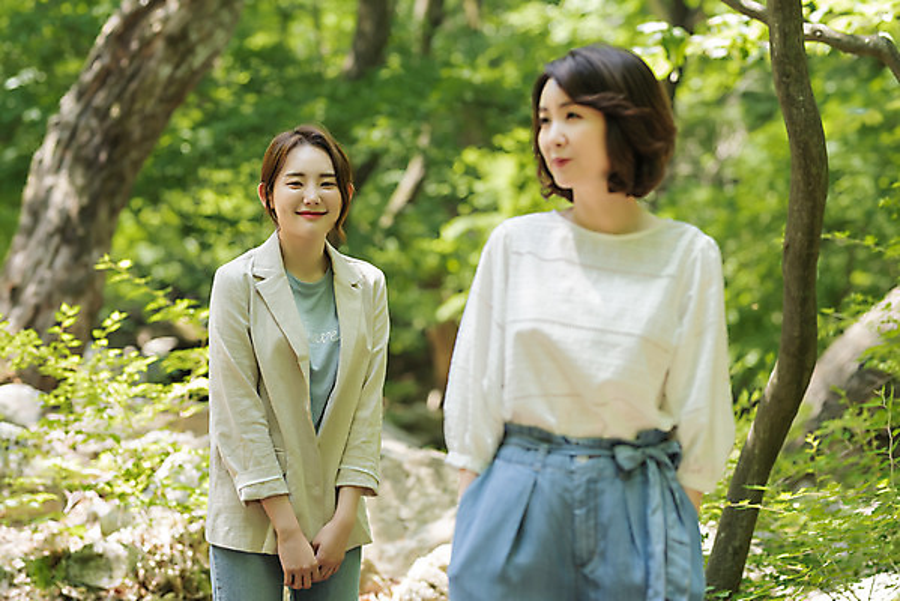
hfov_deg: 23.9
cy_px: 300
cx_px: 450
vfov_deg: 16.1
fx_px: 2126
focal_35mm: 85
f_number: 2.5
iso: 320
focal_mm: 85
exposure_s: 1/400
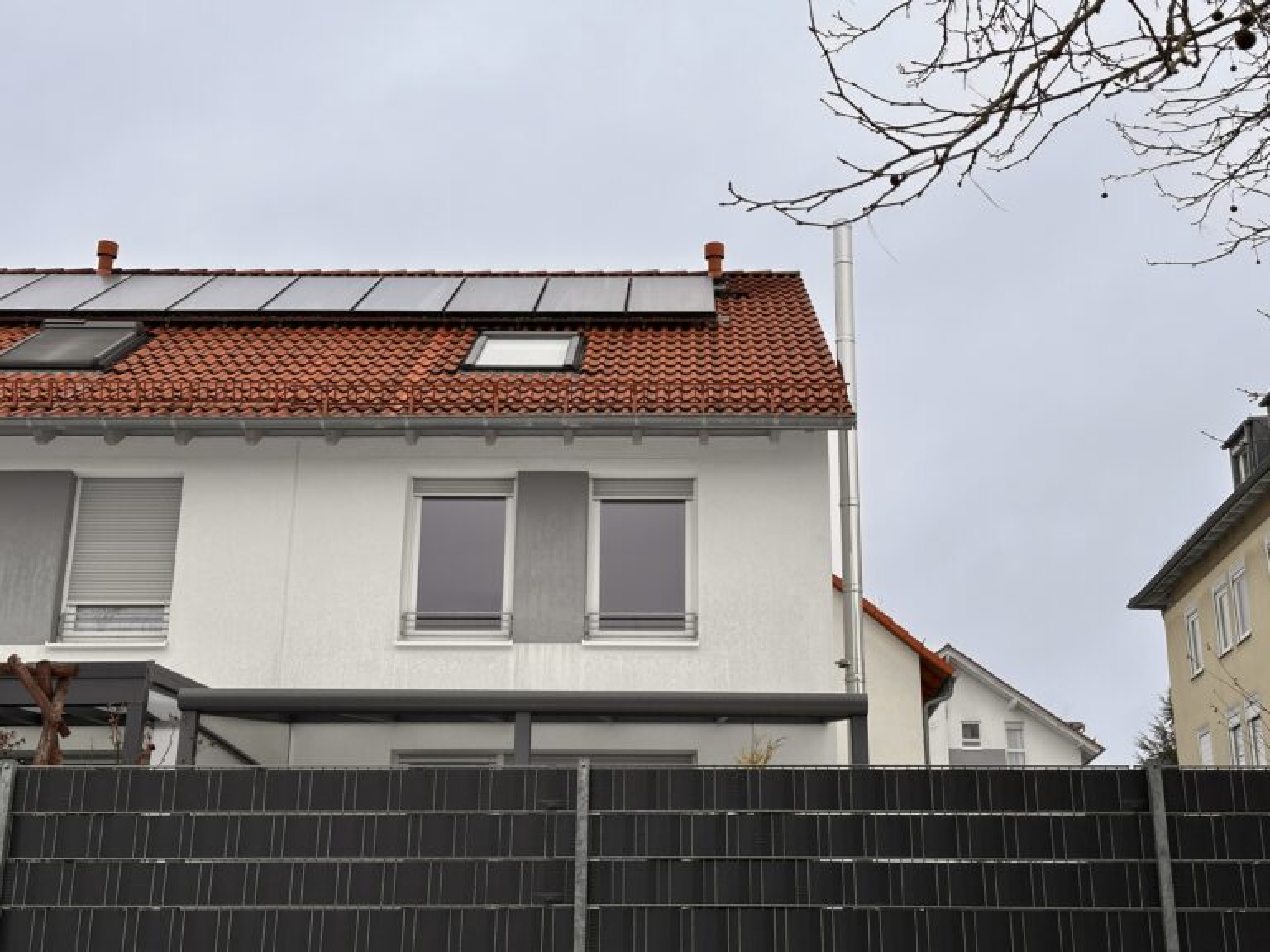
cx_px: 635
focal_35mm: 48
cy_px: 476
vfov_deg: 30.3
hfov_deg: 39.7
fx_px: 1761
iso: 64
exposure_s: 1/2667
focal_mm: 6.86
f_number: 1.78
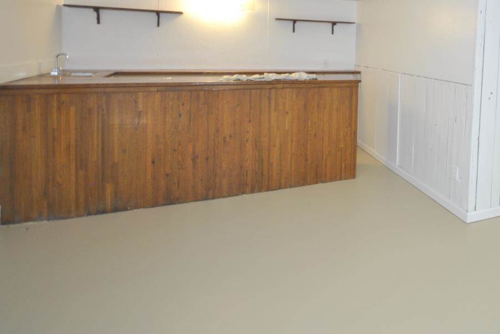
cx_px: 385
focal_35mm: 25
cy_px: 66
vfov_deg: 48.4
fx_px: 348
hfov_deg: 66.2
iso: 400
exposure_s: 1/25
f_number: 4
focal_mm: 10
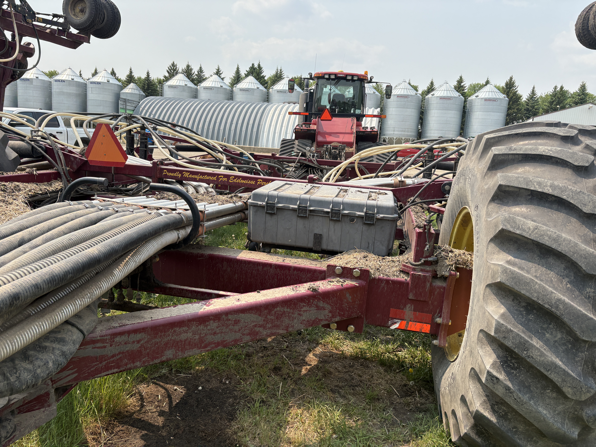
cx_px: 298
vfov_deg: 53.1
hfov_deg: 67.3
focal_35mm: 26
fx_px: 448
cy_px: 224
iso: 50
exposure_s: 1/2639
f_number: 1.6
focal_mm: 5.96
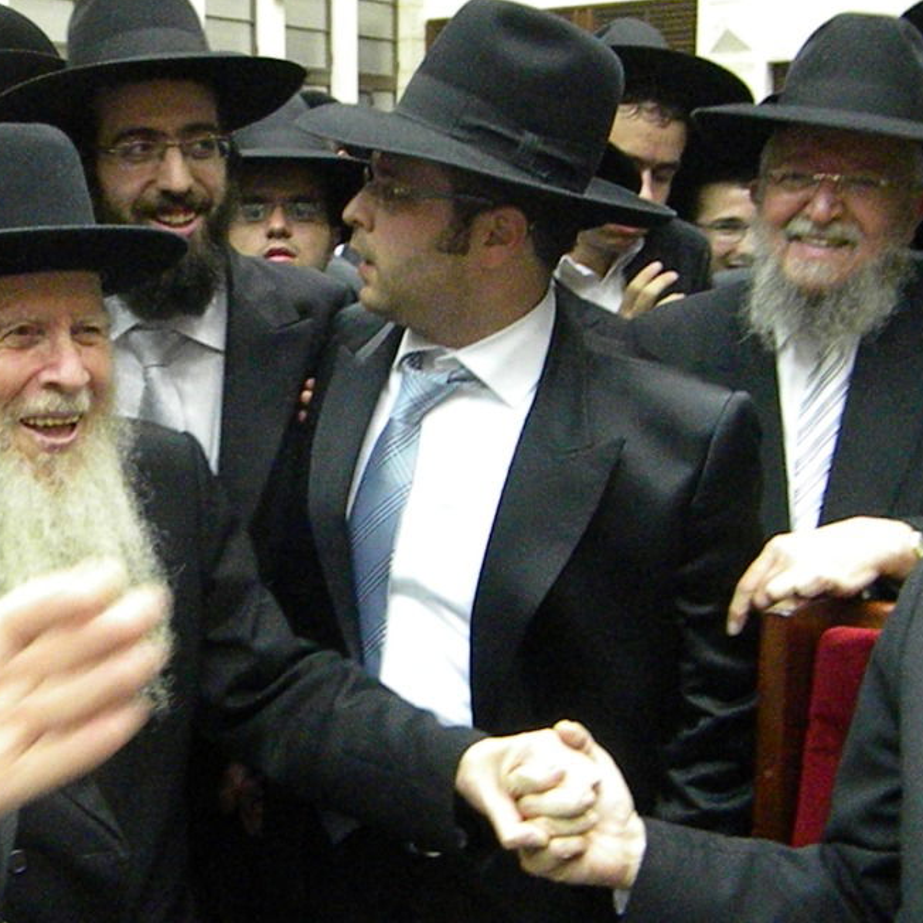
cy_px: 515
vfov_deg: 34.0
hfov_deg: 33.5
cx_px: 253
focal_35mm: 50
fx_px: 1508
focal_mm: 6.4
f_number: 3.7
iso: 2538
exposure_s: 1/62.8
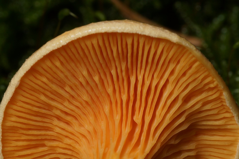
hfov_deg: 7.6
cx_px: 120
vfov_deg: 5.1
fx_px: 1791
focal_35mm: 270
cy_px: 80
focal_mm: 90
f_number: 19
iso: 100
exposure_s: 1/60
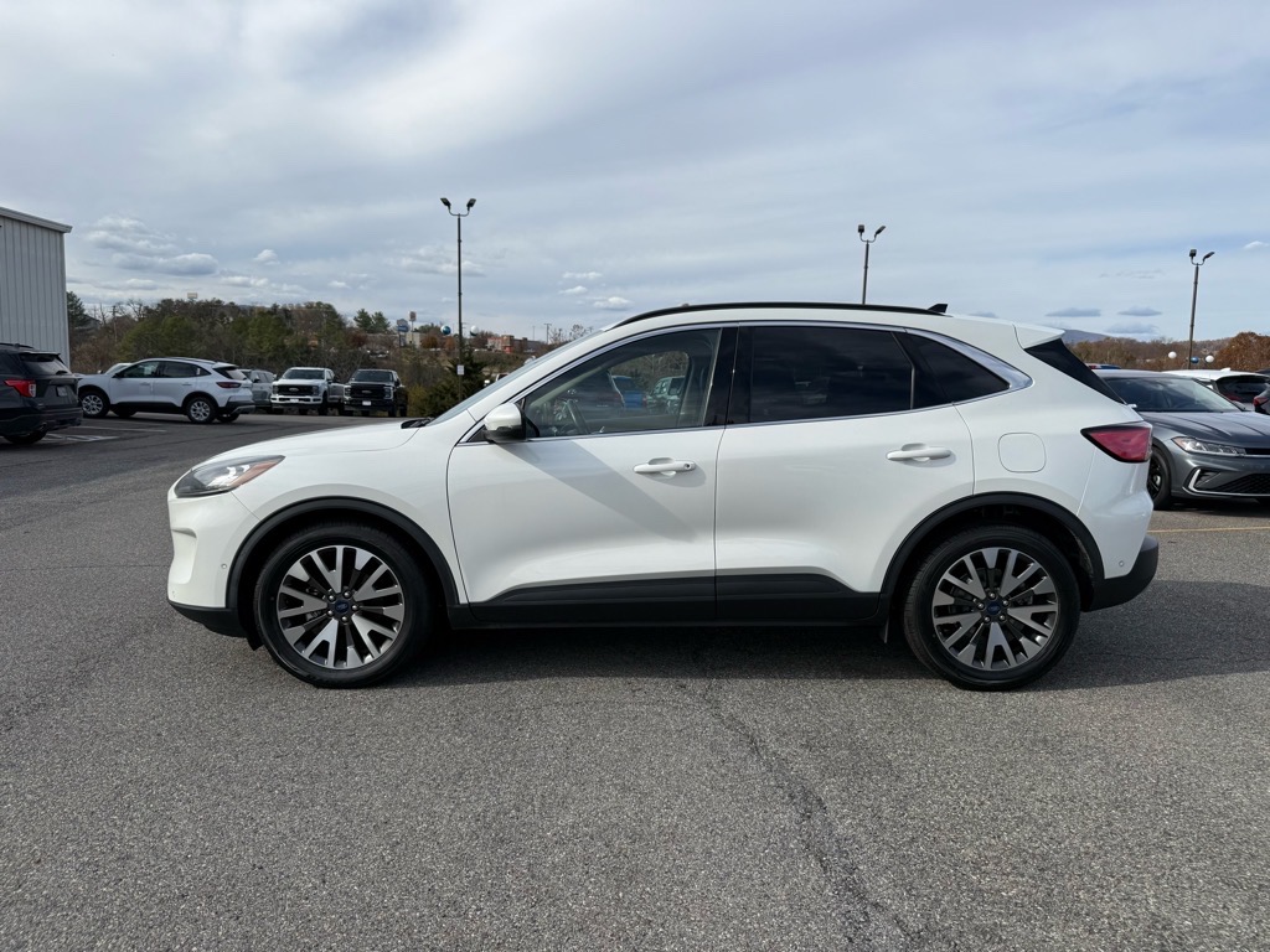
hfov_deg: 71.6
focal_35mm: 24
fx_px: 881
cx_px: 635
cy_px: 476
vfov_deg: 56.8
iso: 80
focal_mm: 6.76
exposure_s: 1/4673
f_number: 1.78
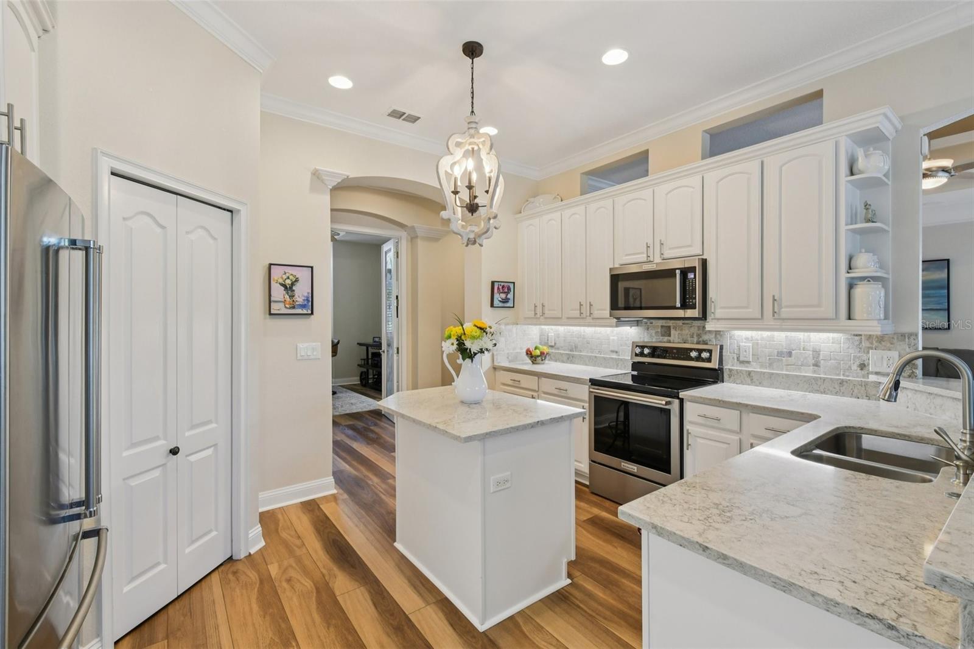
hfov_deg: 100.4
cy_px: 324
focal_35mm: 15
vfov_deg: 77.3
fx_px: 406
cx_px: 487
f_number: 8
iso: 400
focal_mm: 10
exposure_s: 1/13
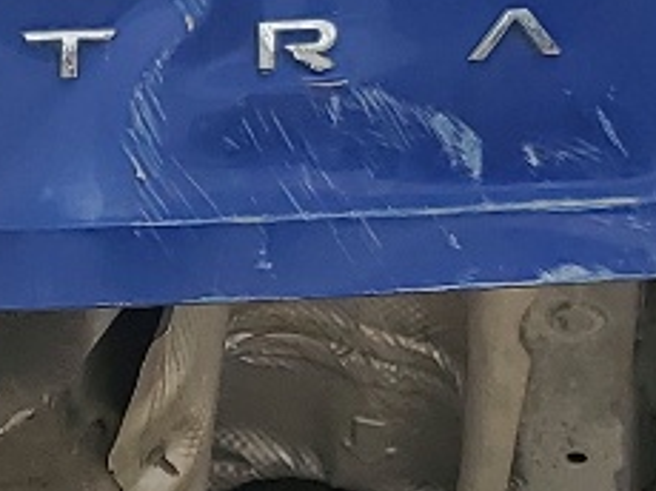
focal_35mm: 181
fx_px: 3427
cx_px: -225
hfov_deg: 10.7
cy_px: 194
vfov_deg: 8.2
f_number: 1.5
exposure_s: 1/2000
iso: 50
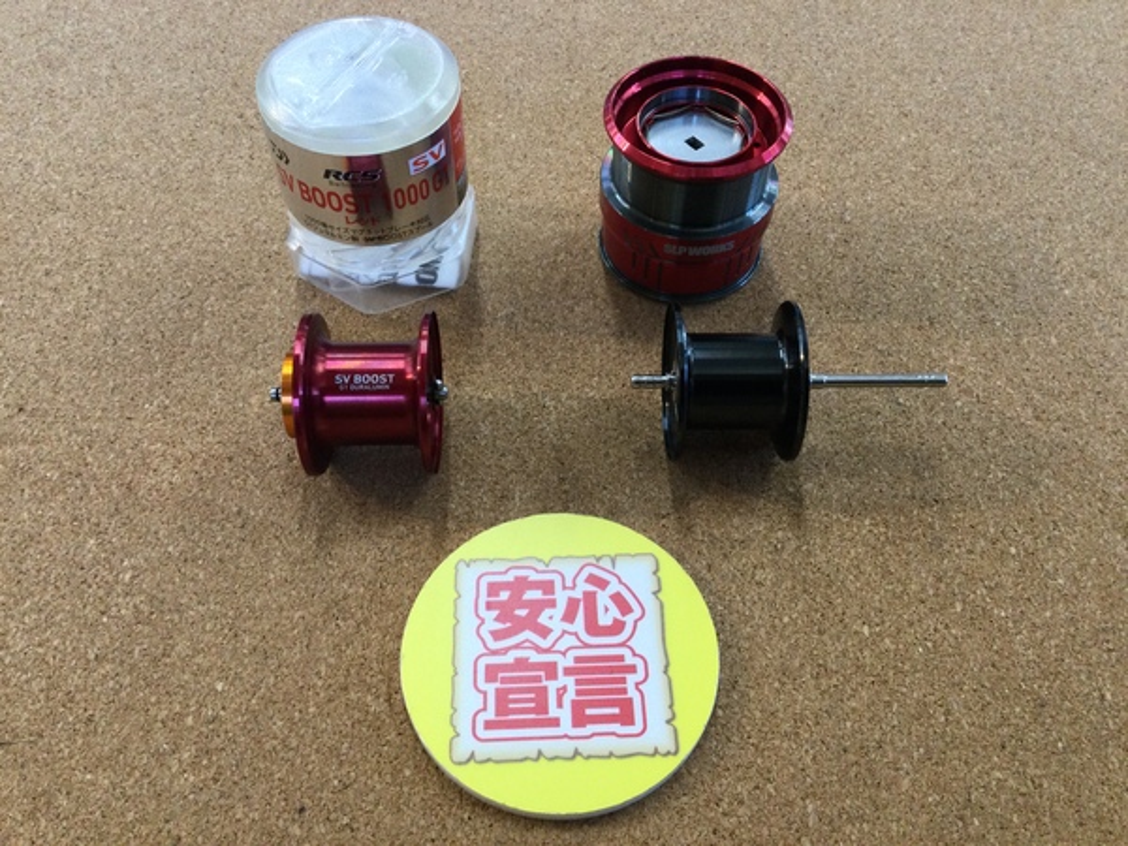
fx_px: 1010
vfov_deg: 45.4
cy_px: 423
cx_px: 564
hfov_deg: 58.4
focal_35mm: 31
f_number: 2.4
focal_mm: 3.3
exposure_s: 1/30
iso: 40
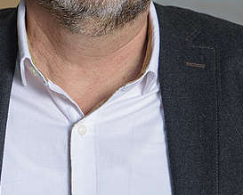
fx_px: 1469
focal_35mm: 204
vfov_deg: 7.6
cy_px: 40
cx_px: 199
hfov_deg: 9.4
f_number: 2.8
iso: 200
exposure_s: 1/200
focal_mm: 58
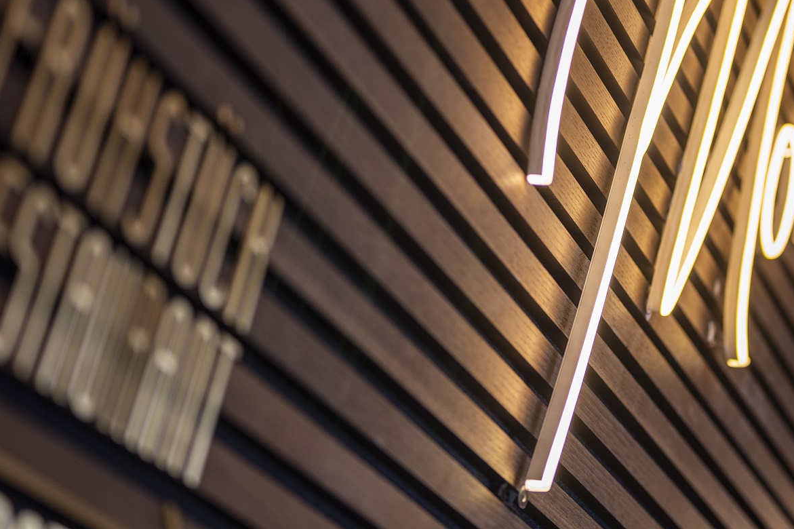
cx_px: 519
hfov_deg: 24.7
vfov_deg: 16.6
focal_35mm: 82
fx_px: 1808
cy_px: 204
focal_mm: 50
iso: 100
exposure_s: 1/60
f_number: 1.8
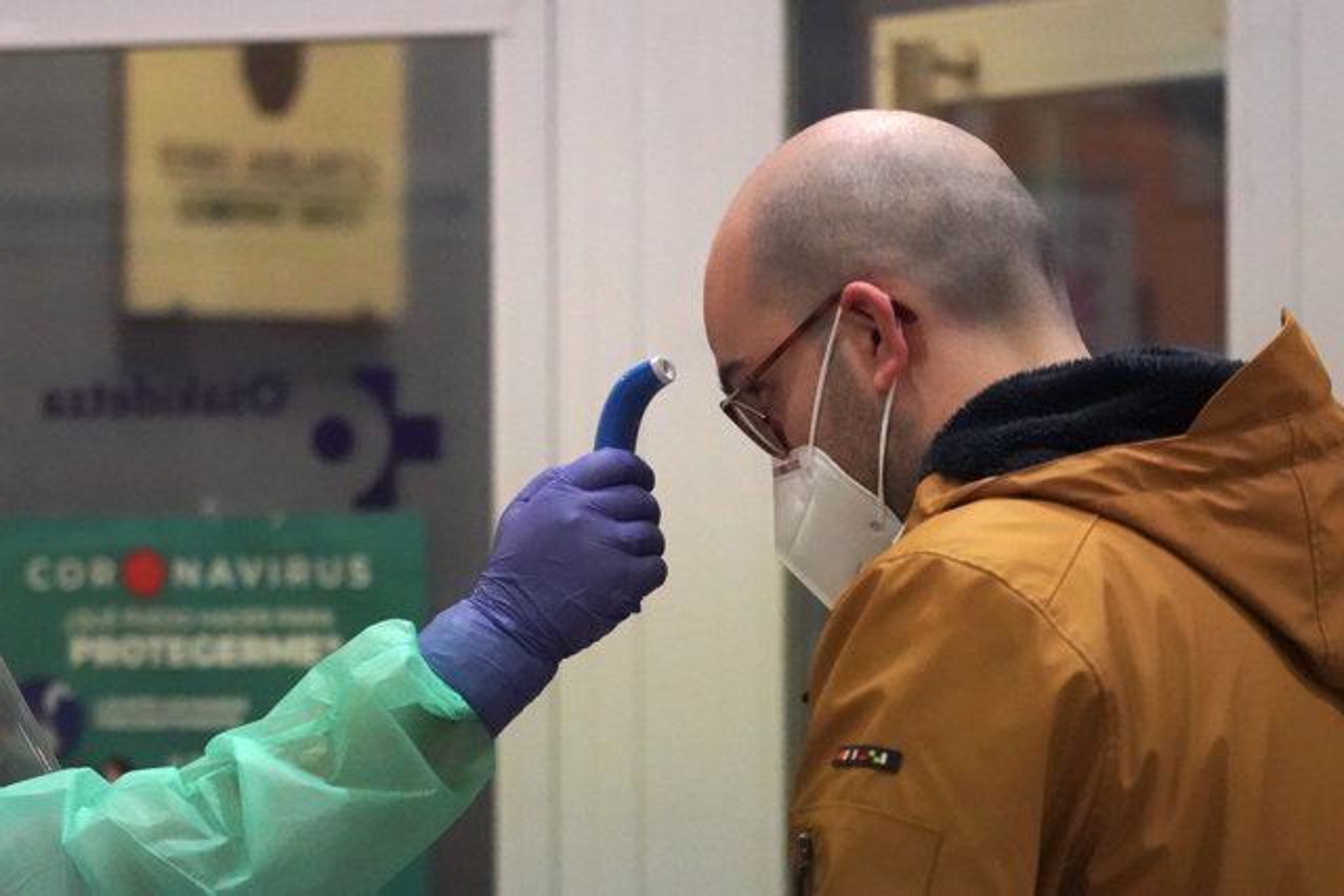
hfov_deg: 13.1
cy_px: 448
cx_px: 672
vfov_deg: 8.7
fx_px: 5862
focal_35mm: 157
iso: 12800
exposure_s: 1/640
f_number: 4
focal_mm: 105
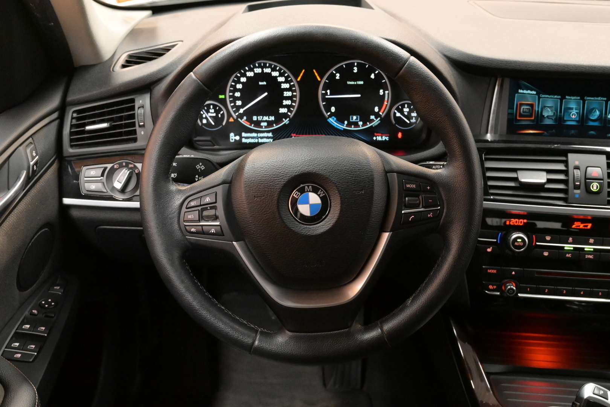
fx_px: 699
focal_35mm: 41
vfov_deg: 32.4
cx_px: 305
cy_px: 204
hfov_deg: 47.2
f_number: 5
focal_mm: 27.5
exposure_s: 1/100
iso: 6400
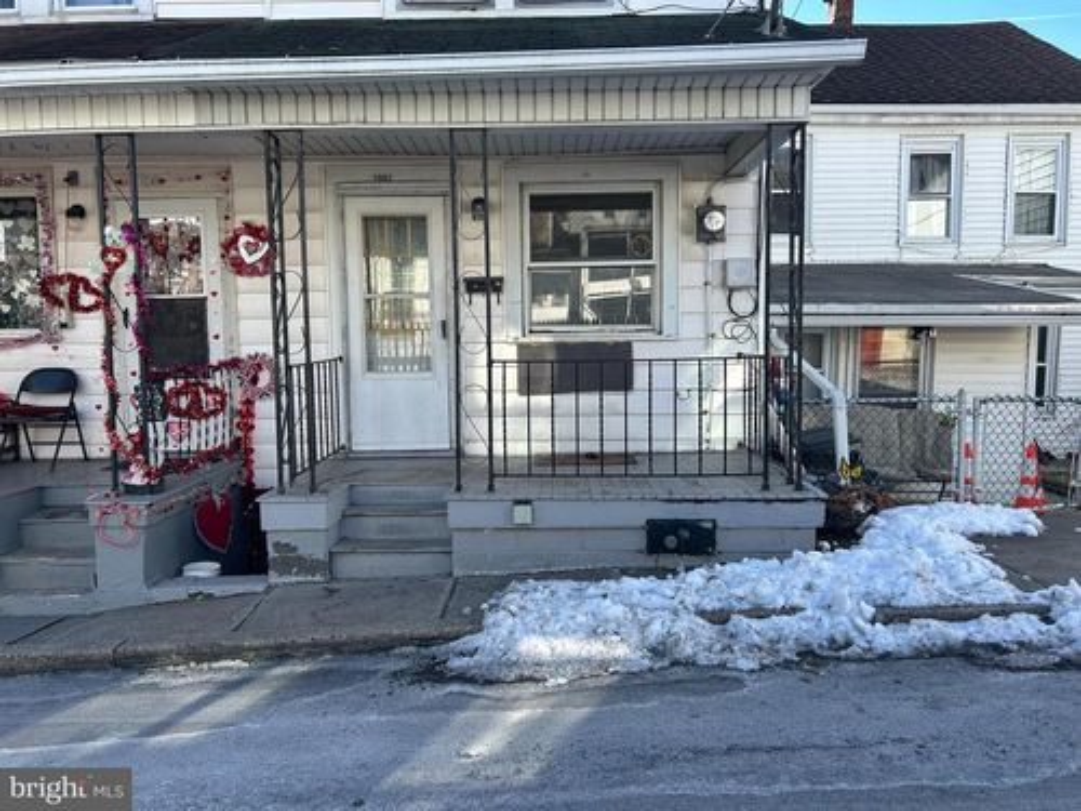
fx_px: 812
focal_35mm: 26
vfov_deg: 53.1
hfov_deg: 67.3
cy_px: 406
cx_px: 540
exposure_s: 1/1089
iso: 50
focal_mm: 5.7
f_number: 1.5
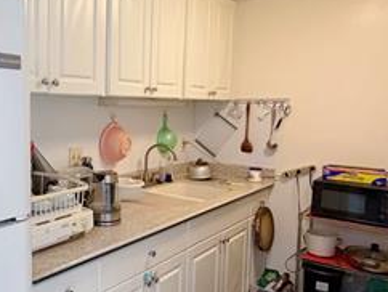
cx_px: 67
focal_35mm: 37
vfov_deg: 38.7
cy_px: 143
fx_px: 415
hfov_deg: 46.9
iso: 320
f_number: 2.2
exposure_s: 1/120
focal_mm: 2.22
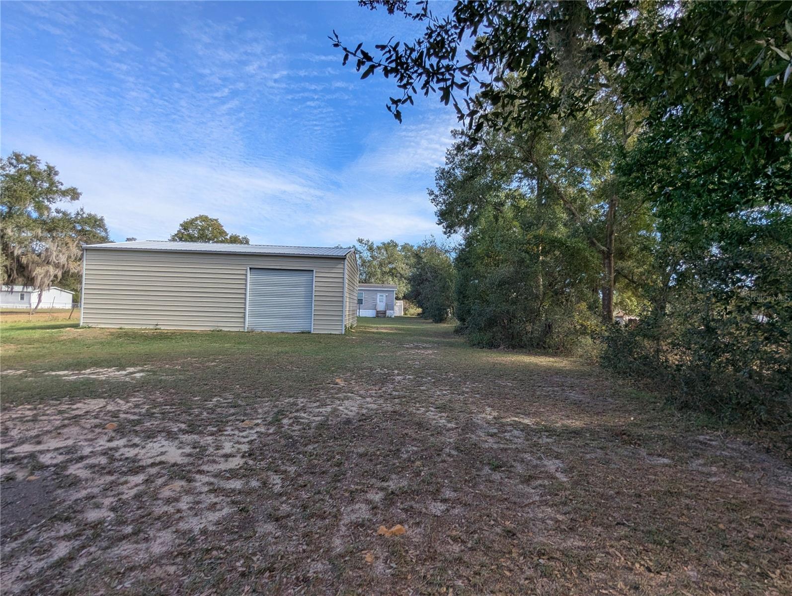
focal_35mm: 16
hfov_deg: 94.4
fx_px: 367
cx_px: 396
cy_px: 298
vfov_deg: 78.2
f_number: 2.2
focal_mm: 2.35
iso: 51
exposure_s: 1/1021
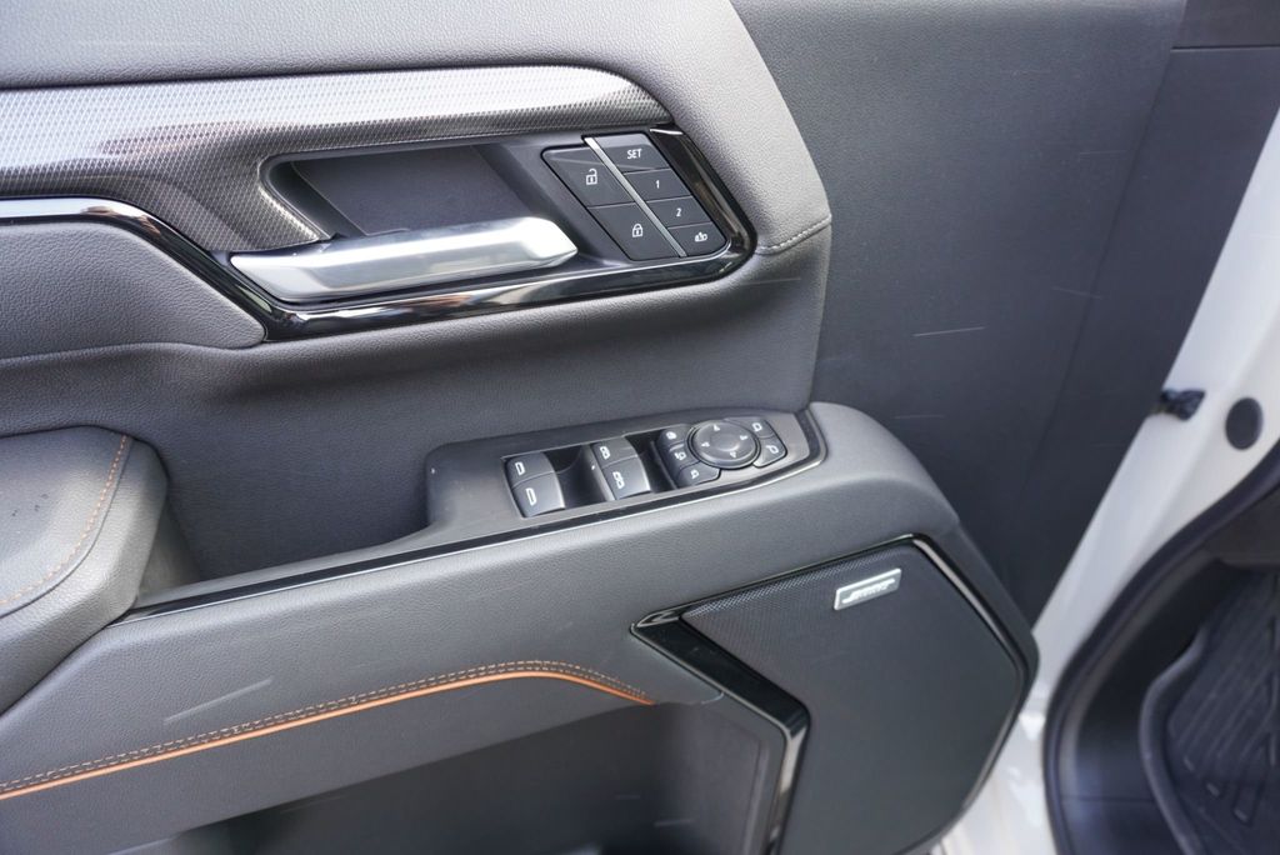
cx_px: 640
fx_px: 907
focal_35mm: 26
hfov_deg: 70.4
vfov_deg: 50.5
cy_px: 428
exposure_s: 1/60
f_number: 4
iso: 250
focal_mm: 17
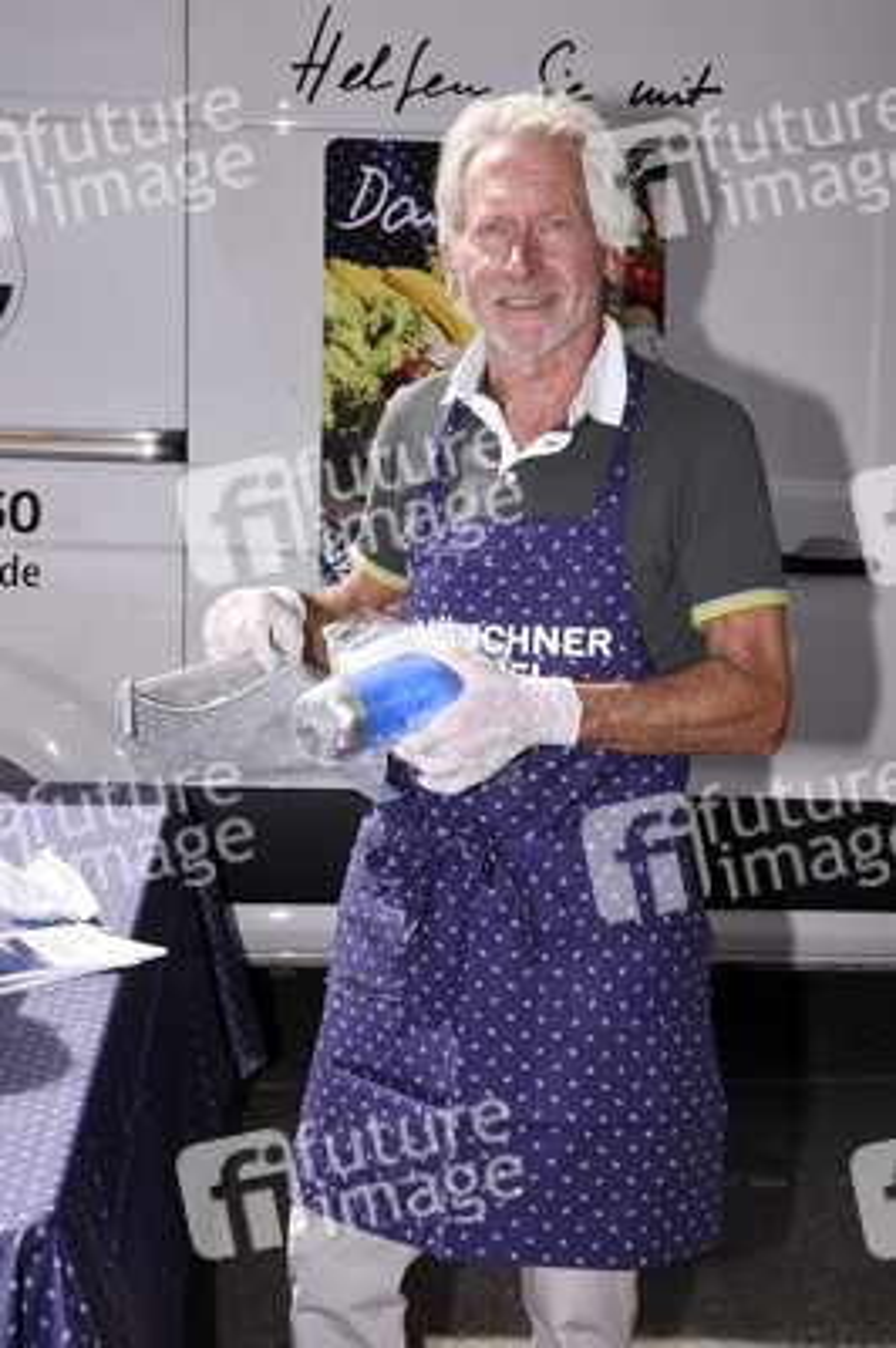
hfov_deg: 26.9
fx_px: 1870
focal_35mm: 50
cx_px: 448
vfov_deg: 39.6
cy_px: 674
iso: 160
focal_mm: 50
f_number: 10
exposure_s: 1/160
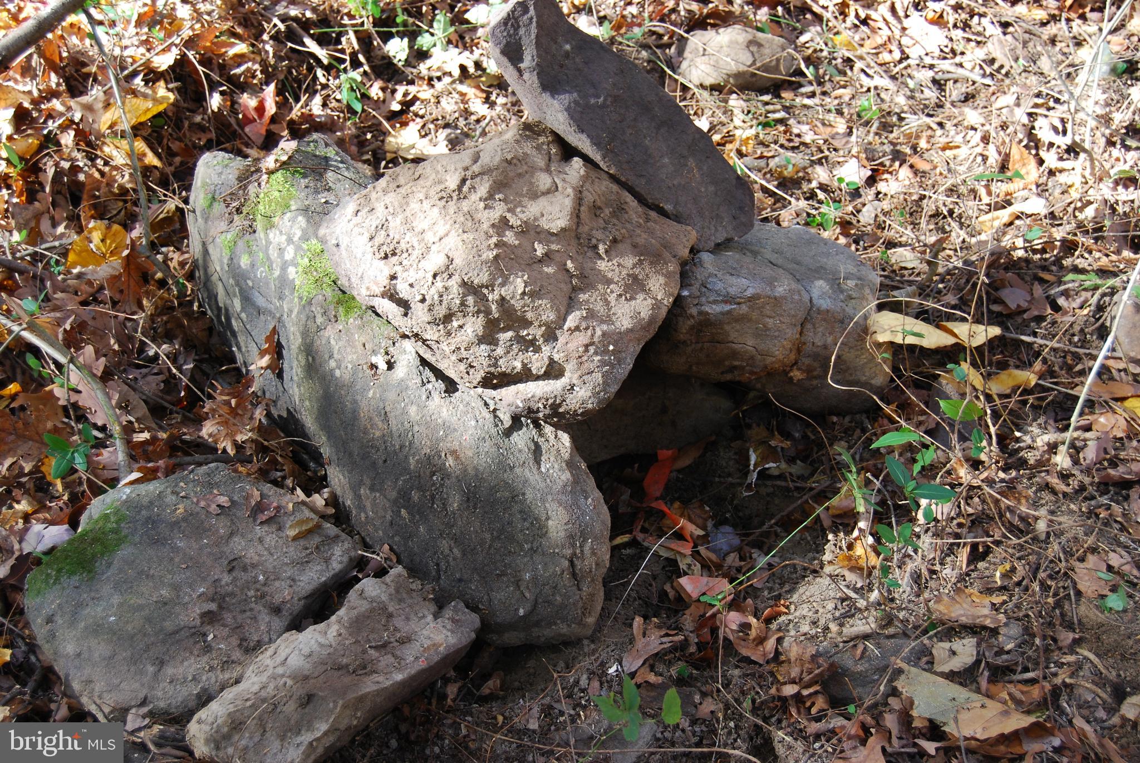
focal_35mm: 48
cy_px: 382
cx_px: 570
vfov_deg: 28.1
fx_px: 1521
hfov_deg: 41.1
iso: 250
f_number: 4.5
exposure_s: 1/60
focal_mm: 32
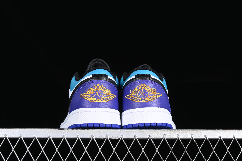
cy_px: 80
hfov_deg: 27.0
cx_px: 121
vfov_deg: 18.2
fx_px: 504
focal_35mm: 75
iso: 160
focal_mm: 50
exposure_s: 1/60
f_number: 6.3
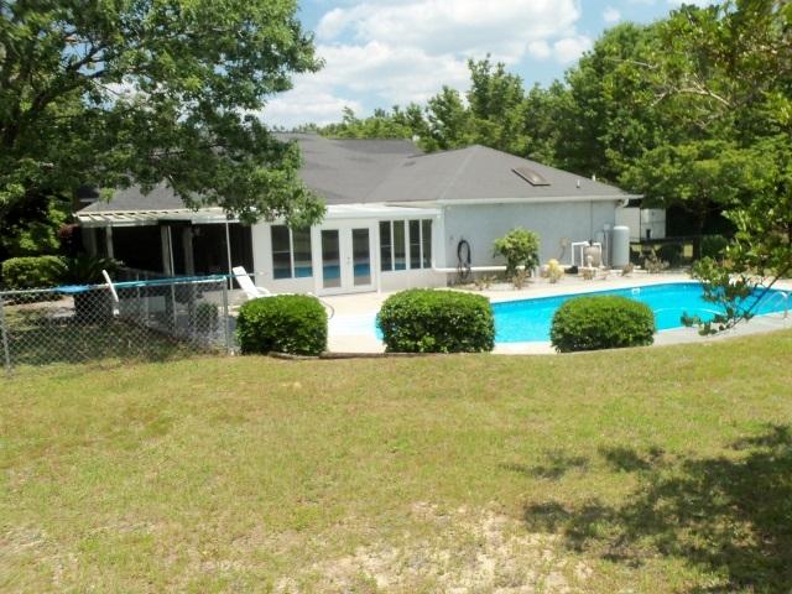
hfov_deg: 61.7
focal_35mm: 29
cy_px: 297
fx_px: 664
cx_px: 396
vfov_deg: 48.2
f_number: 8.6
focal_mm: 5.2
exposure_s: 1/125
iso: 80
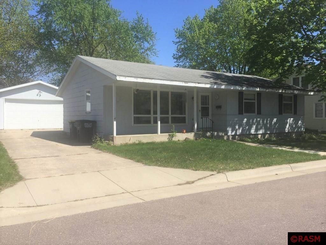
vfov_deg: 48.2
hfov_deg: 61.7
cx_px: 163
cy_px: 122
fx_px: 273
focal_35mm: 29
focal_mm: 4.15
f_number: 2.2
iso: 32
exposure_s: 1/1980
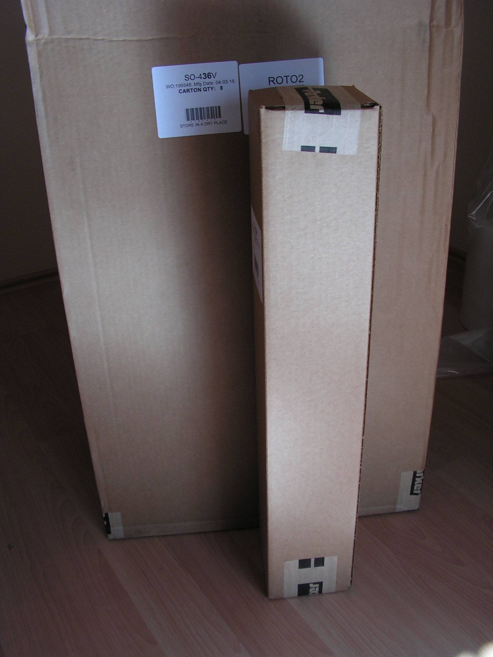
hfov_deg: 39.7
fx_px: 684
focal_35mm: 36
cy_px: 328
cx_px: 246
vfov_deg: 51.4
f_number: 3.2
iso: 64
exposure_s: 1/50
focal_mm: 6
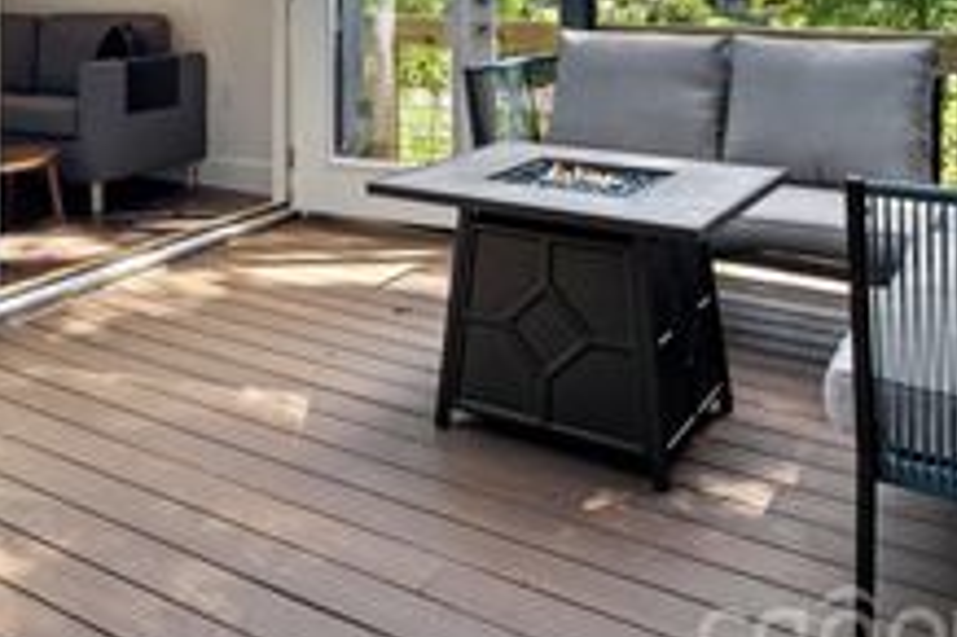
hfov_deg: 47.8
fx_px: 1036
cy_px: -15
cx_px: 246
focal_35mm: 39
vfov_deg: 31.3
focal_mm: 17
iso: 400
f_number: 16
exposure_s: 1/50
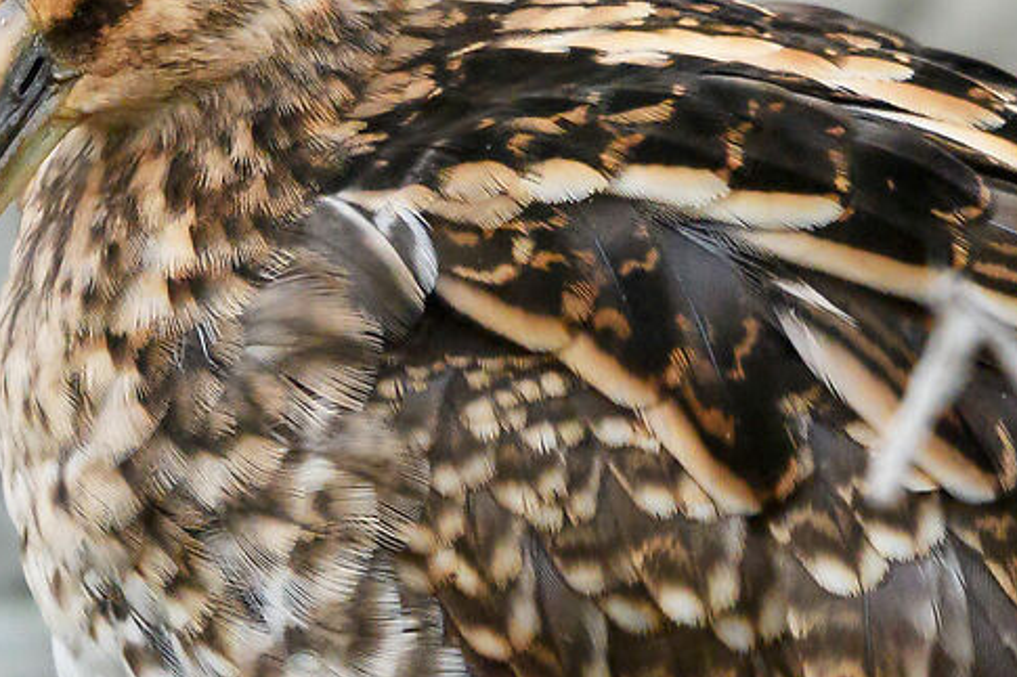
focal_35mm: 3268
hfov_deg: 0.6
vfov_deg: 0.4
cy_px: 449
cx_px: 210
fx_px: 92285
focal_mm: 440
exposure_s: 1/40
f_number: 5.6
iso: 1600
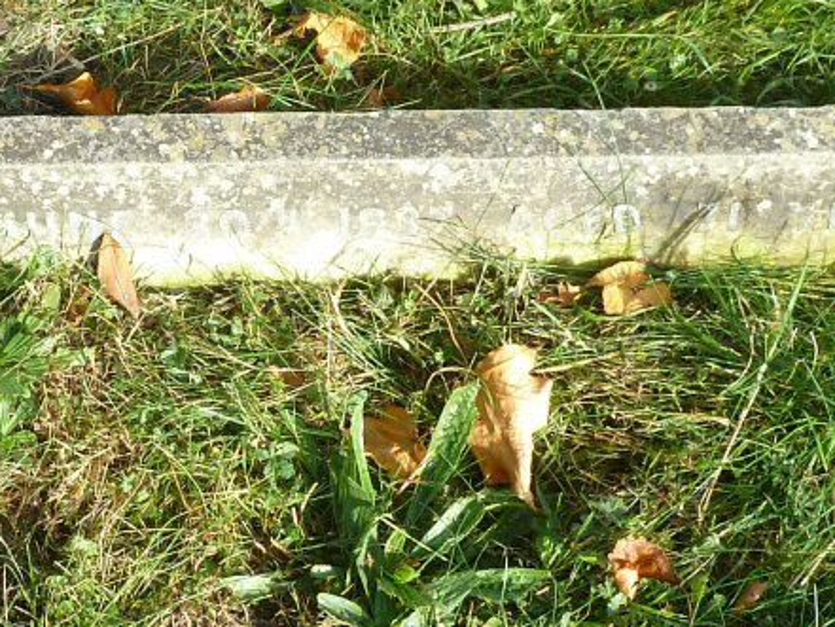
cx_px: 102
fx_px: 2051
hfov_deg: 22.5
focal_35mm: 85
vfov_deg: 17.4
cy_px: 387
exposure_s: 1/125
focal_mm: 4.1
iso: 80
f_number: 4
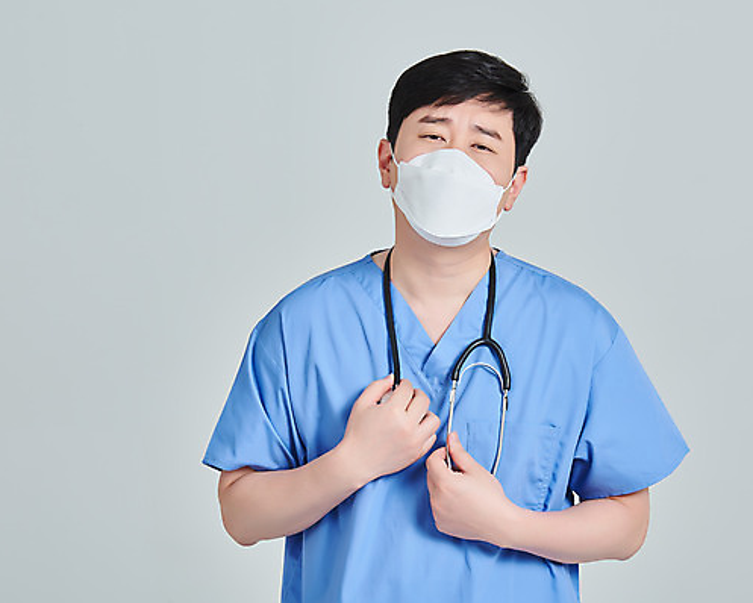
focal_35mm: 147
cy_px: 302
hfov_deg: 13.1
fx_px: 3277
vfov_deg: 10.5
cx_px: 446
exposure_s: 1/125
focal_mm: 130
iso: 100
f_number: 14
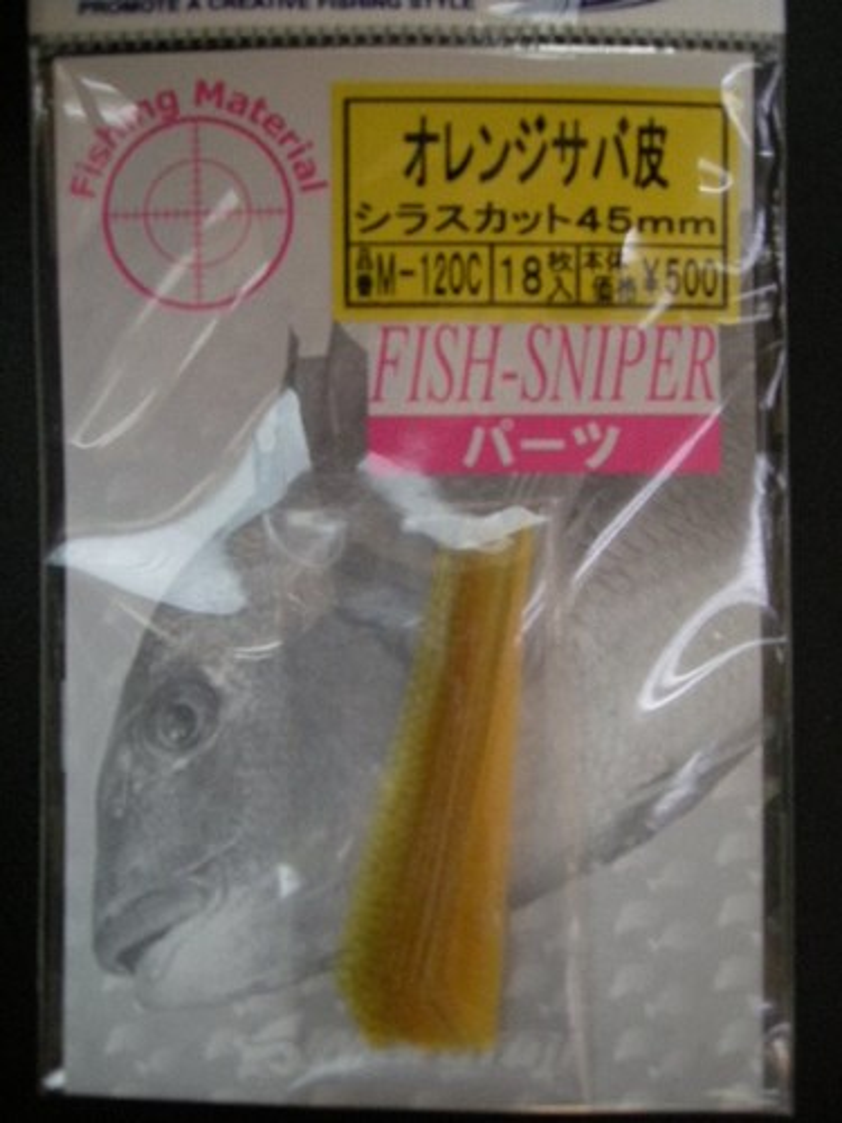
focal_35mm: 35
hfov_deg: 40.7
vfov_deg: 52.6
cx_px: 421
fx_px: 1135
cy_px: 562
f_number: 5.7
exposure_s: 1/157
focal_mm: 5.7
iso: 400
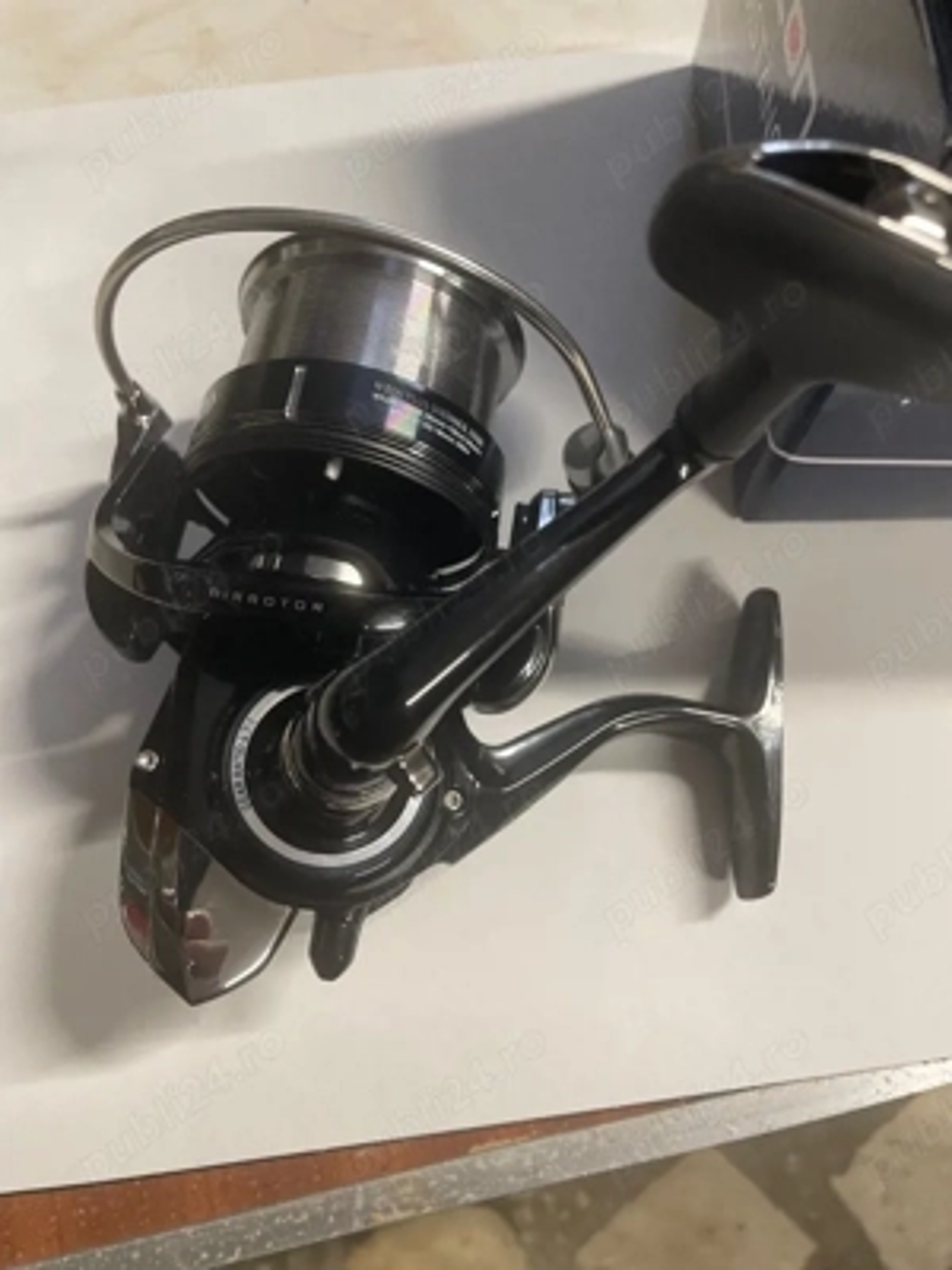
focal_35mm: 26
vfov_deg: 67.3
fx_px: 953
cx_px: 476
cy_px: 635
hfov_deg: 53.1
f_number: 1.6
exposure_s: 1/60
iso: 200
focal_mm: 4.2
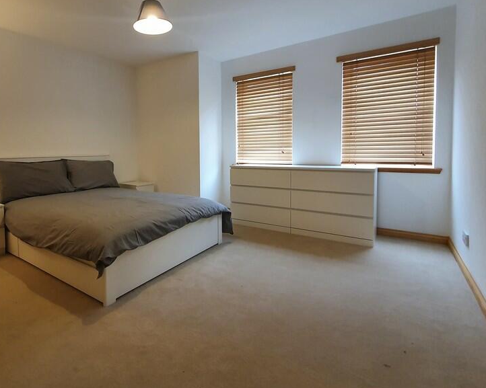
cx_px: 195
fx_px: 259
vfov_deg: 73.3
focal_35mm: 18
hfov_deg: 85.4
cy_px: 164
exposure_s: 1/50
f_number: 2.2
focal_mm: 1.8
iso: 250
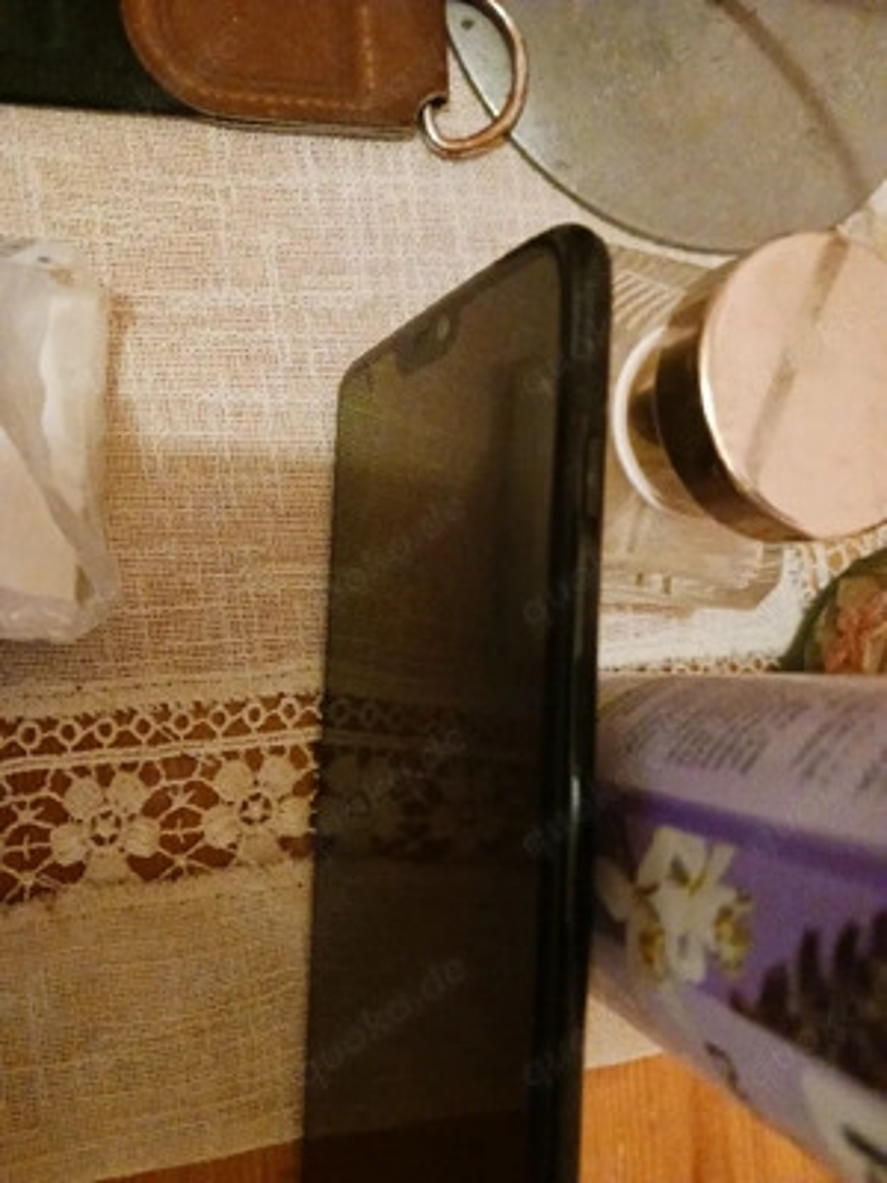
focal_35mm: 27
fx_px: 922
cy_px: 592
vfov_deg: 65.3
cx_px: 444
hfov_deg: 51.4
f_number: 1.8
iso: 2868
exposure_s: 1/16.7
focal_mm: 4
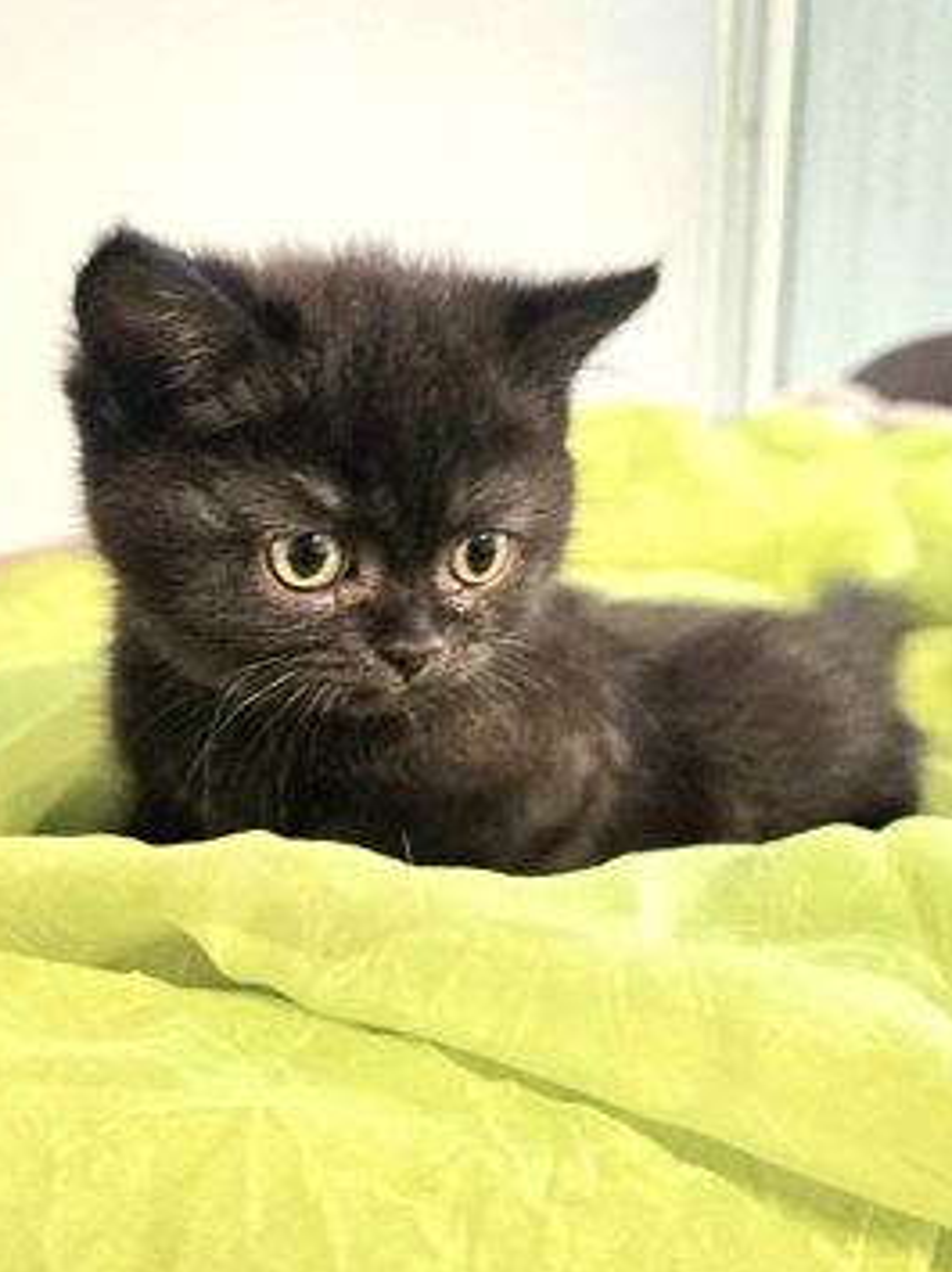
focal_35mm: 26
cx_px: 435
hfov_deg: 52.9
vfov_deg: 67.3
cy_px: 650
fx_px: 955
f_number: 1.7
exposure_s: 1/101
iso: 800
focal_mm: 6.3
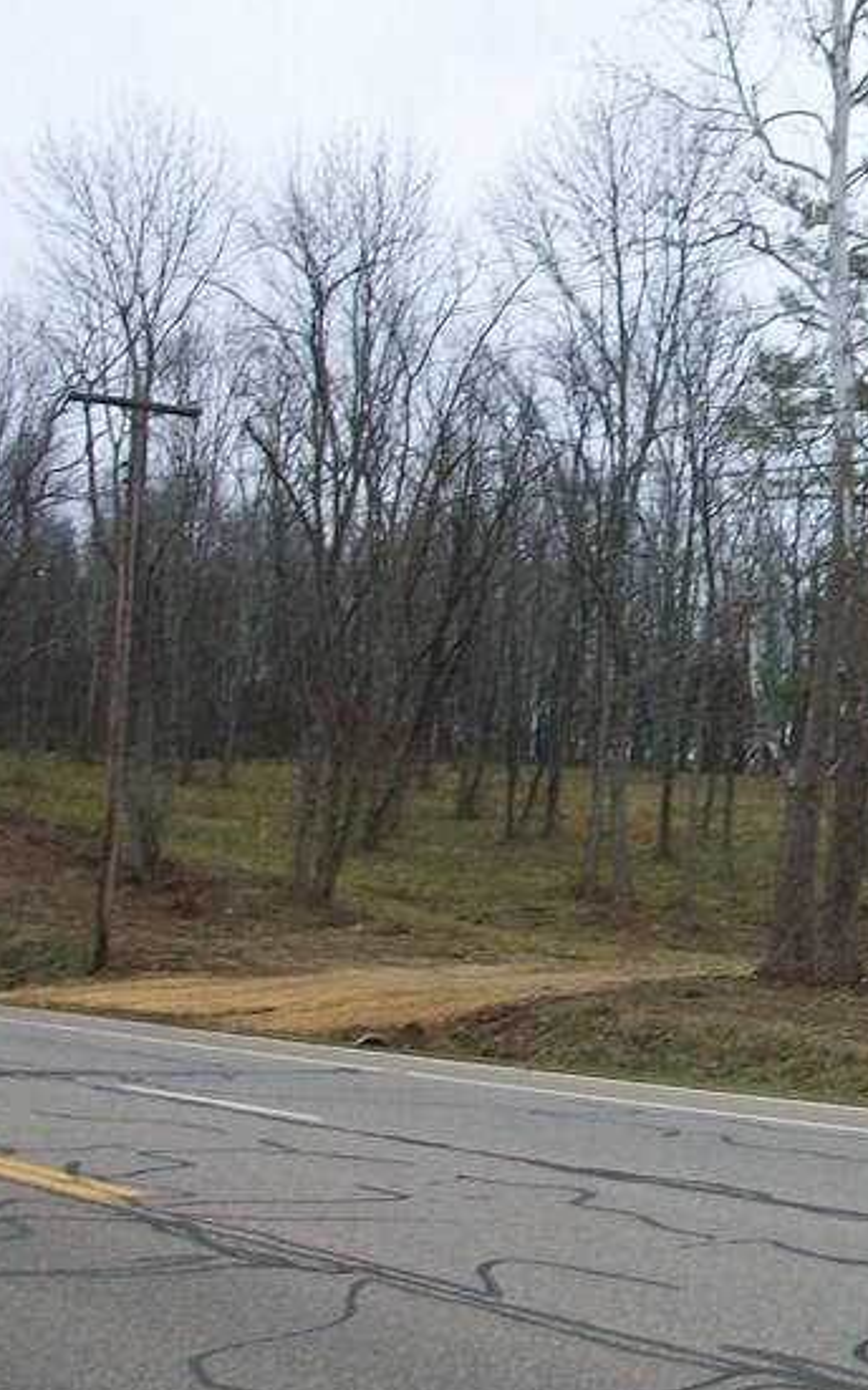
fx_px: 2538
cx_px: 979
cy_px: 520
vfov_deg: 30.5
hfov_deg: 18.6
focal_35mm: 67
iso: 80
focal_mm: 5.7
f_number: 2.8
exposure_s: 1/120
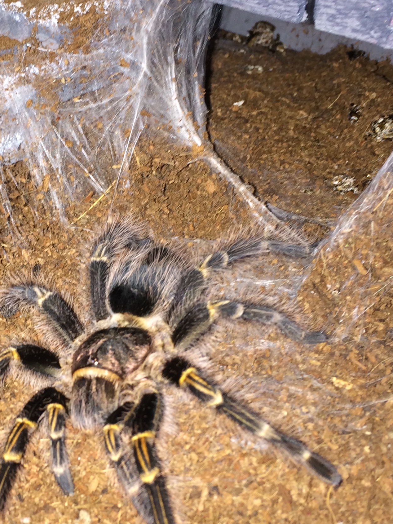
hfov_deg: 25.6
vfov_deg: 34.3
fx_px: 847
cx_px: 69
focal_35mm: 56
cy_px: 259
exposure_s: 1/25
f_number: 2.2
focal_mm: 4.15
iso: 32
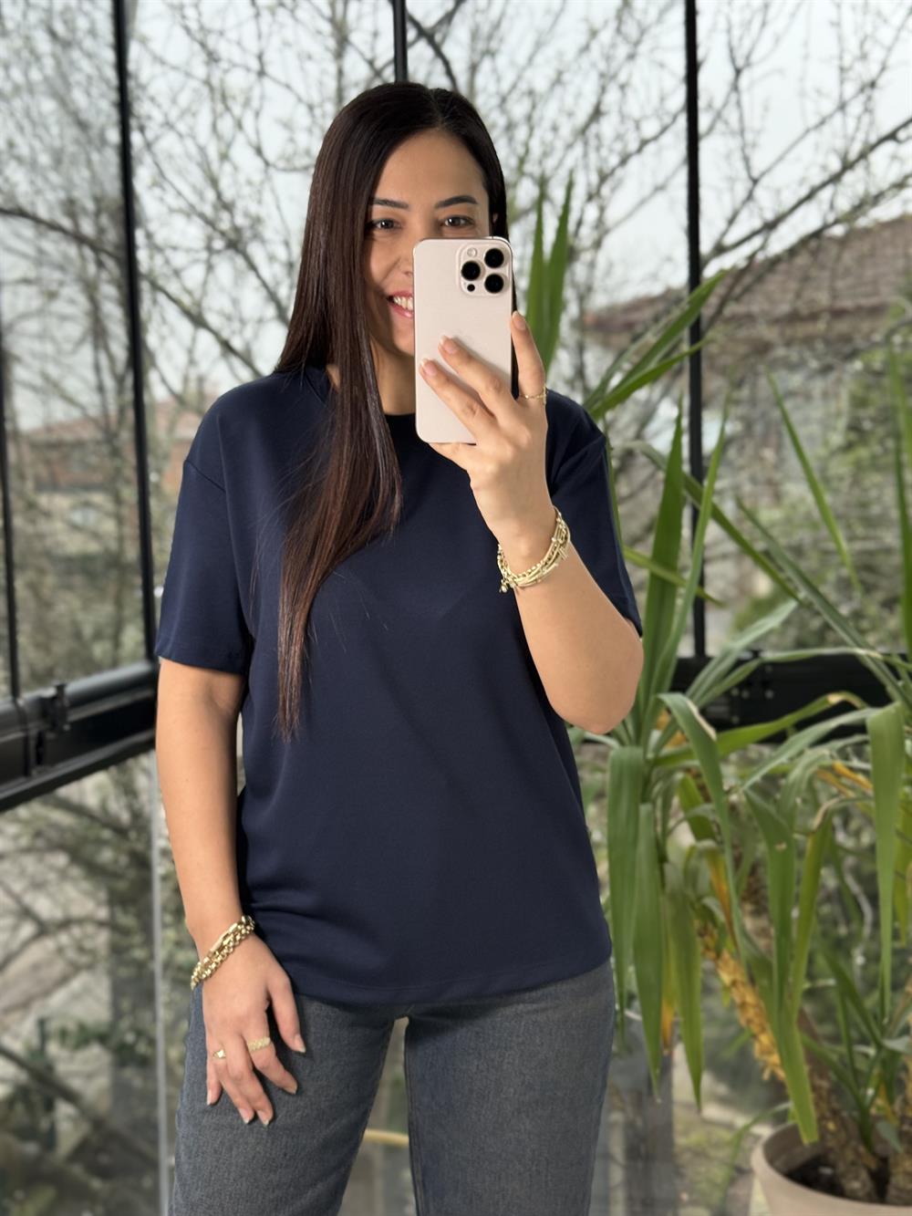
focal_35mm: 48
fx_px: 1686
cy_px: 608
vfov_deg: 39.7
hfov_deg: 30.3
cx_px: 456
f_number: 1.78
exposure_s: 1/121
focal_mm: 6.76
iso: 64
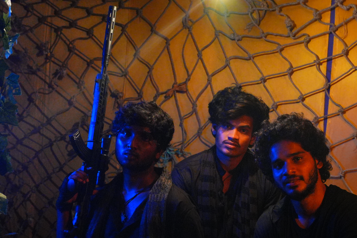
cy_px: 199
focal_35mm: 88
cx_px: 267
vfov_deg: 15.4
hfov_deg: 22.9
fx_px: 873
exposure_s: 1/125
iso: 2500
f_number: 4
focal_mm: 34.4
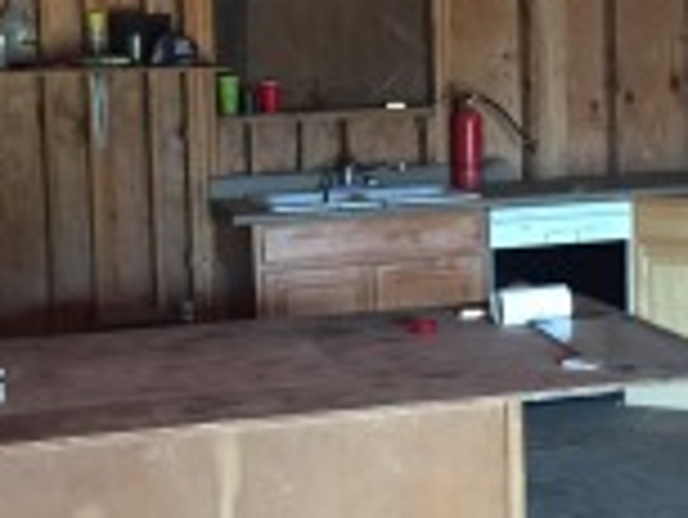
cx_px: 508
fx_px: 1691
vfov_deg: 17.3
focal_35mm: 85
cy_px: 149
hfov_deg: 22.8
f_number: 2.2
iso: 320
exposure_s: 1/15
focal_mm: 4.15
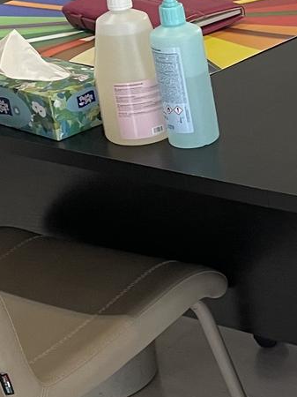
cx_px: 522
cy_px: 206
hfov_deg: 12.3
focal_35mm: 111
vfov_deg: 17.7
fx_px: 1271
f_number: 1.6
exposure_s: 1/50
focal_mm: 4.2
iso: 100
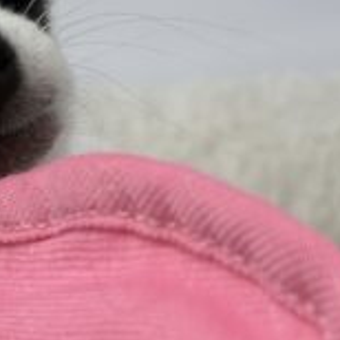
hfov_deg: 9.9
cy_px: 208
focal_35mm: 176
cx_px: 15
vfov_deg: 9.9
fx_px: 1956
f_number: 1.78
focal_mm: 6.86
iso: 64
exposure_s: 1/124
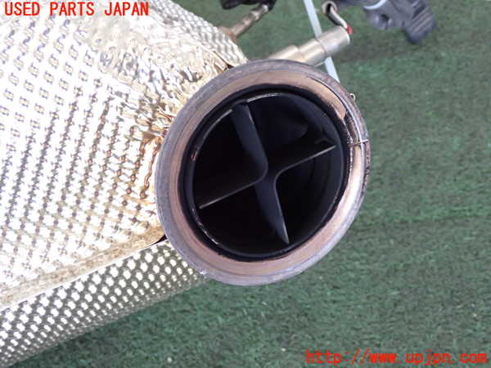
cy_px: 184
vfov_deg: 30.9
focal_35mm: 47
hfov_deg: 40.4
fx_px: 667
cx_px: 246
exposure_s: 1/50
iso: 640
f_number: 3.1
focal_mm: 8.4
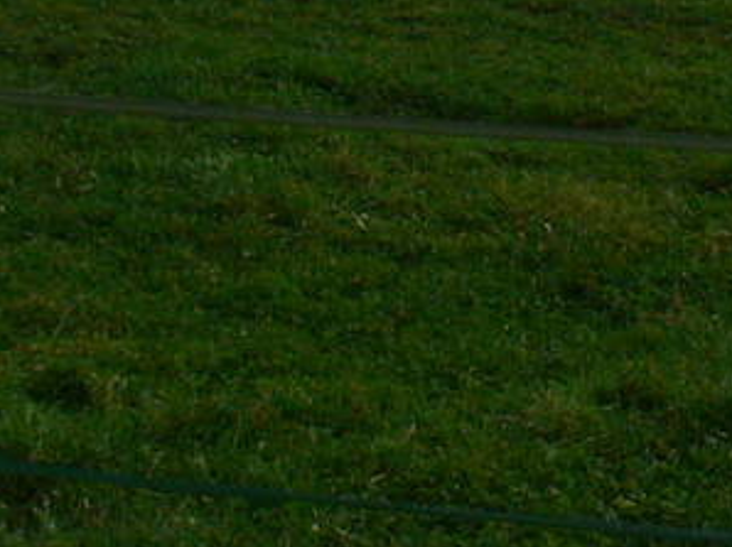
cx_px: 941
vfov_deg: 7.4
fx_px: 3972
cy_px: -787
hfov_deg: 10.3
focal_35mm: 188
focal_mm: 7.4
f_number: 5.6
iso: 80
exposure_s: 1/320
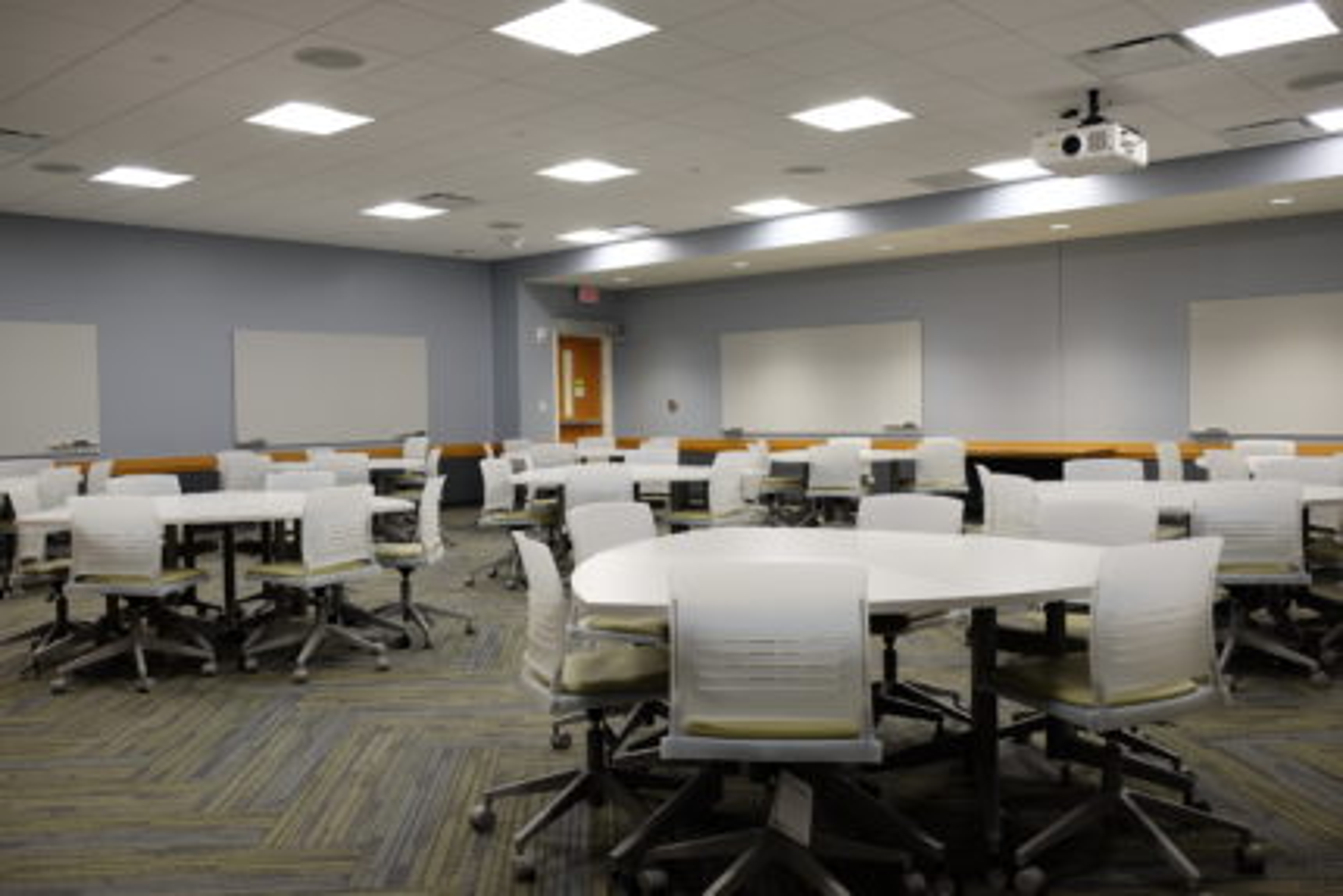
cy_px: 448
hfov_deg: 61.9
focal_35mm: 30
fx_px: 1119
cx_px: 672
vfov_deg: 43.6
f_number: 3.6
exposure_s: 1/30
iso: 400
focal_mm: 20.1
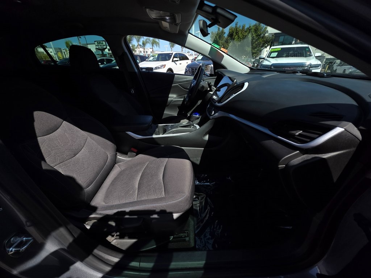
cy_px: 139
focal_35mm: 13
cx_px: 186
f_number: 1.9
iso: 40
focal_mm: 2.2
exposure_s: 1/1723
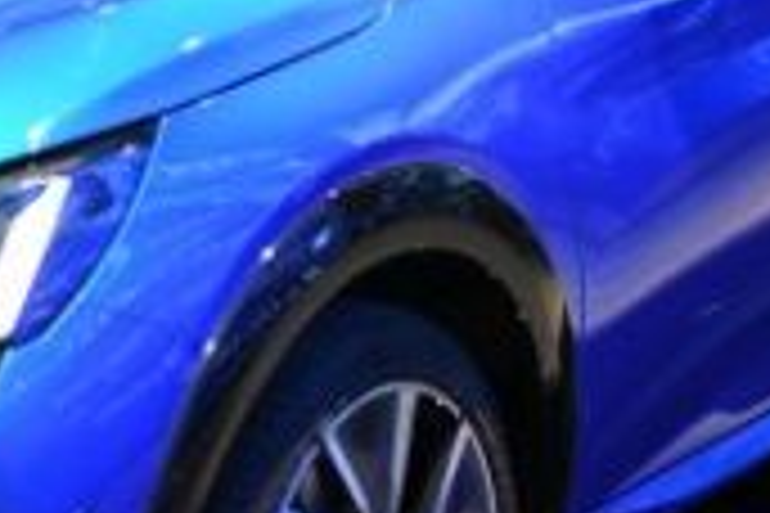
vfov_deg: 8.7
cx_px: 459
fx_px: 3358
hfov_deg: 13.1
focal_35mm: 157
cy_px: 27
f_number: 2.2
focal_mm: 35
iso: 1000
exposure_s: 1/80
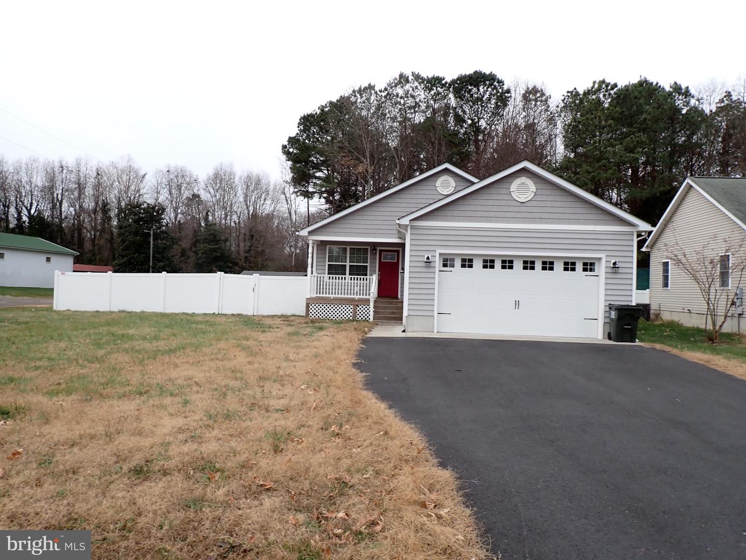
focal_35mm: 25
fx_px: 539
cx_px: 373
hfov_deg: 69.4
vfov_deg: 54.9
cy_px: 280
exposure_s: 1/400
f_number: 2.8
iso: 100
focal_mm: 4.5
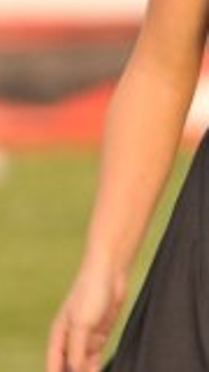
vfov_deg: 1.8
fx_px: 11596
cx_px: 322
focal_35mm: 1177
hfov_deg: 1.0
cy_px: 142
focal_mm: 200
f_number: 2.8
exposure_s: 1/200
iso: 800
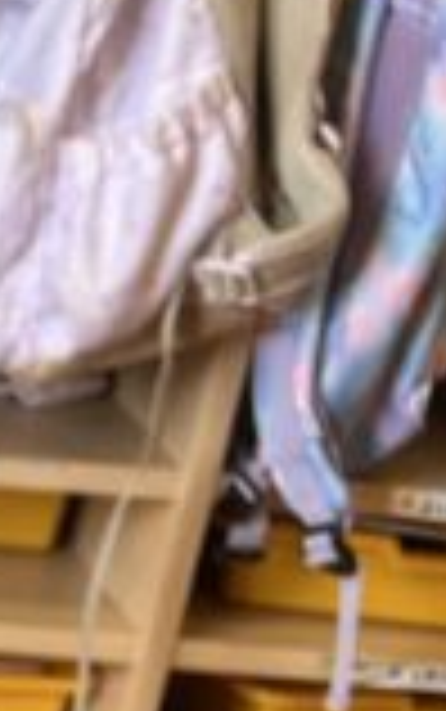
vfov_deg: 15.3
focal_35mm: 134
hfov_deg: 7.6
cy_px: 724
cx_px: -1185
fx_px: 2601
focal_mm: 5.7
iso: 64
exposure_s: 1/121
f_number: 1.5
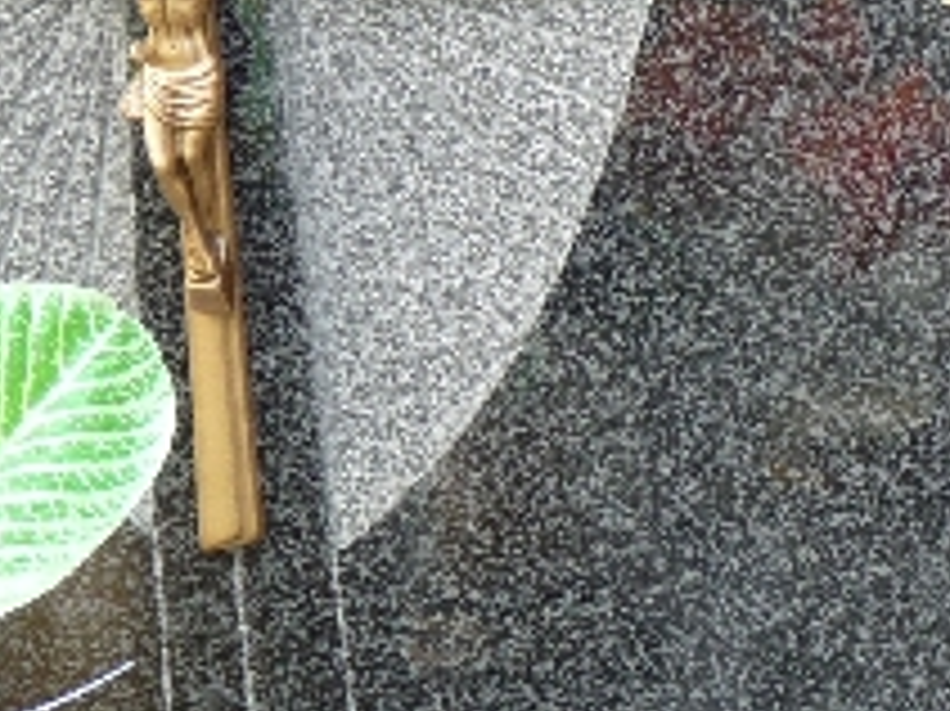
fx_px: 6775
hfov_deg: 7.8
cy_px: 176
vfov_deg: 6.0
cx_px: 1670
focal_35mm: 247
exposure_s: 1/100
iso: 100
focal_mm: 11.5
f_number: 3.4
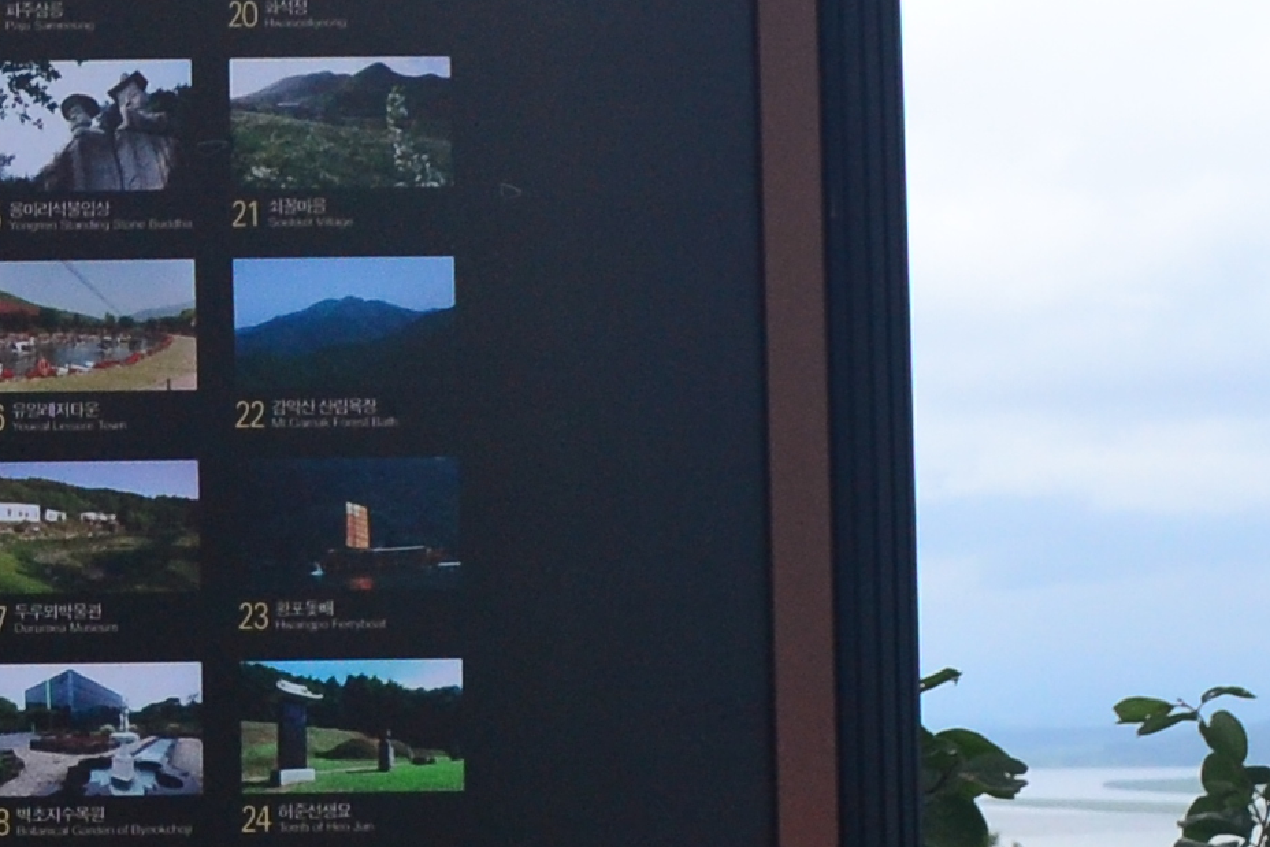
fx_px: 4728
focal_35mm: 134
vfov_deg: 10.2
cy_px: 367
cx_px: -568
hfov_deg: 14.4
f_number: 5
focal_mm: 18
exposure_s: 1/1250
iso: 400
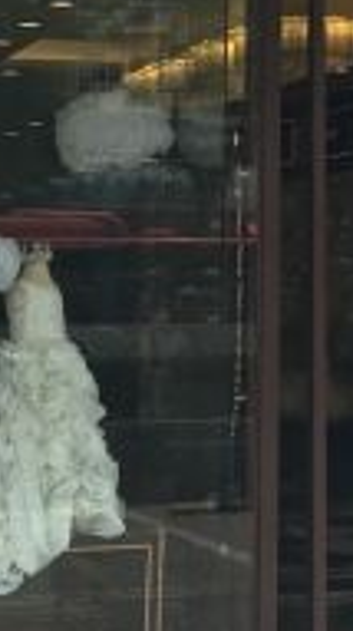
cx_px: 335
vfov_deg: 16.5
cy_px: -363
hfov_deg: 10.3
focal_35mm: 116
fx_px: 1936
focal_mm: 4.15
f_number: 2.2
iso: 25
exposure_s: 1/674
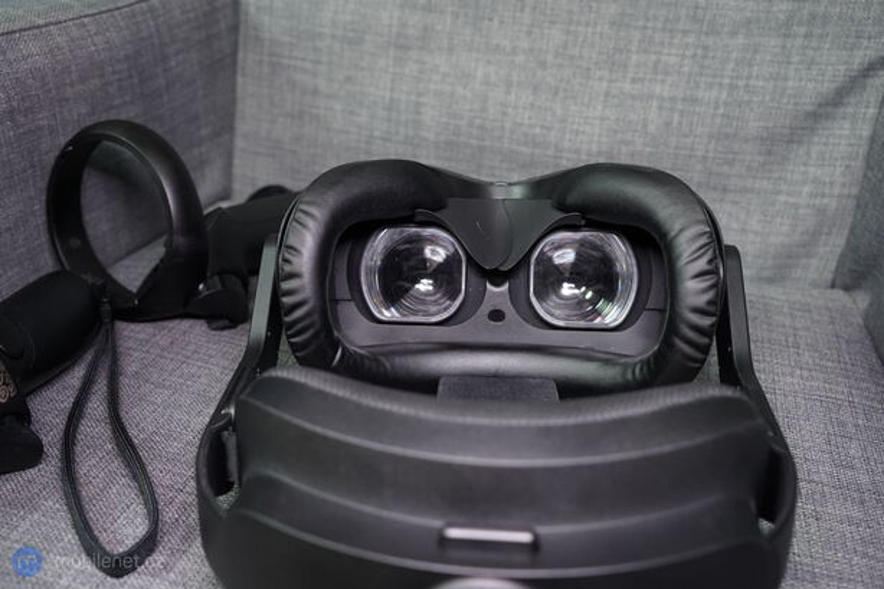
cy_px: 294
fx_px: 859
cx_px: 442
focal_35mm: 35
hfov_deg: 54.4
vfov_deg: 37.8
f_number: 6.3
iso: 4000
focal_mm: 35
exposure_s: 1/160
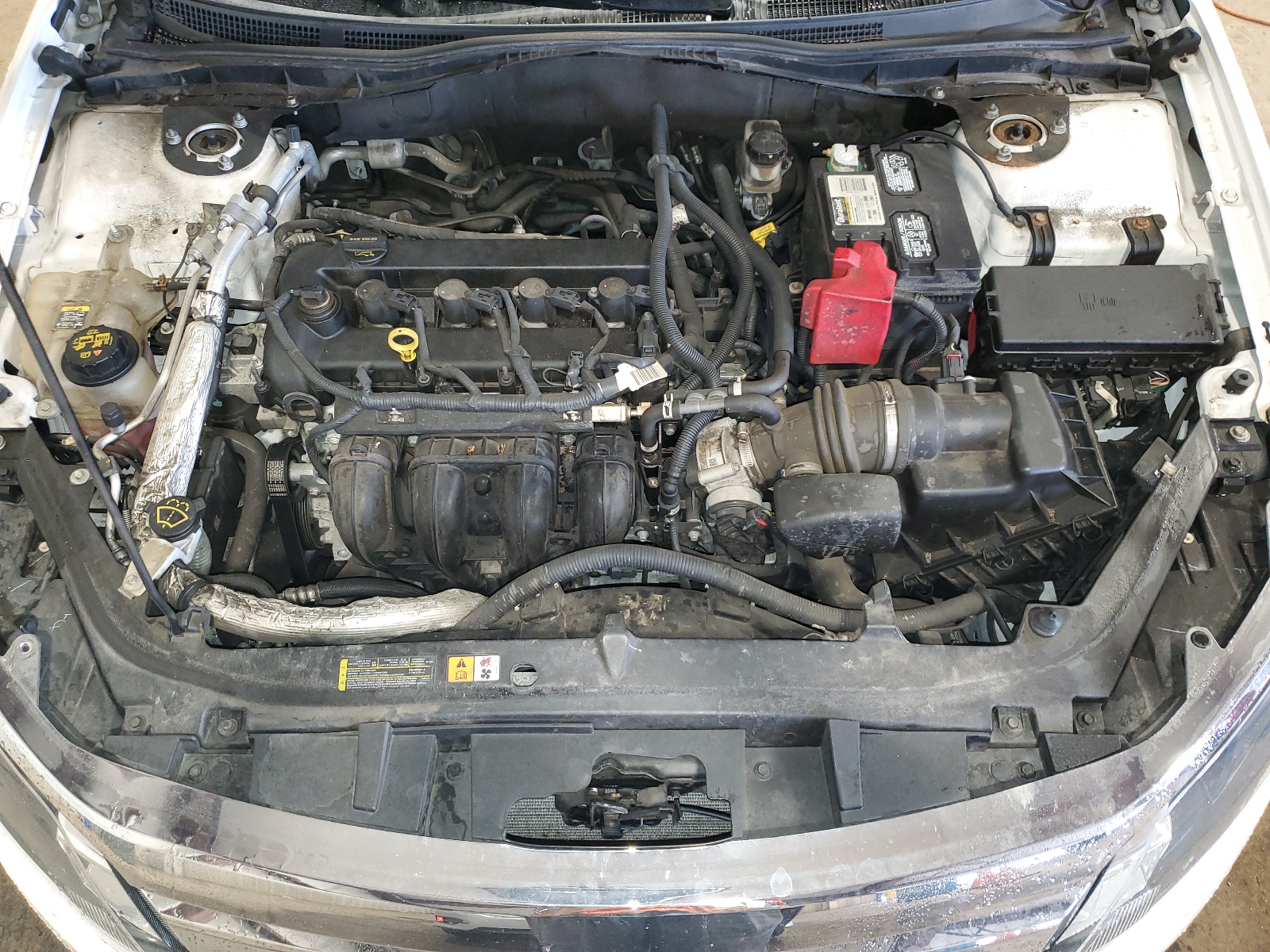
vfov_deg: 53.1
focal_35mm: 26
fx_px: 954
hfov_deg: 67.3
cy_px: 476
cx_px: 635
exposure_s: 1/20
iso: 141
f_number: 1.5
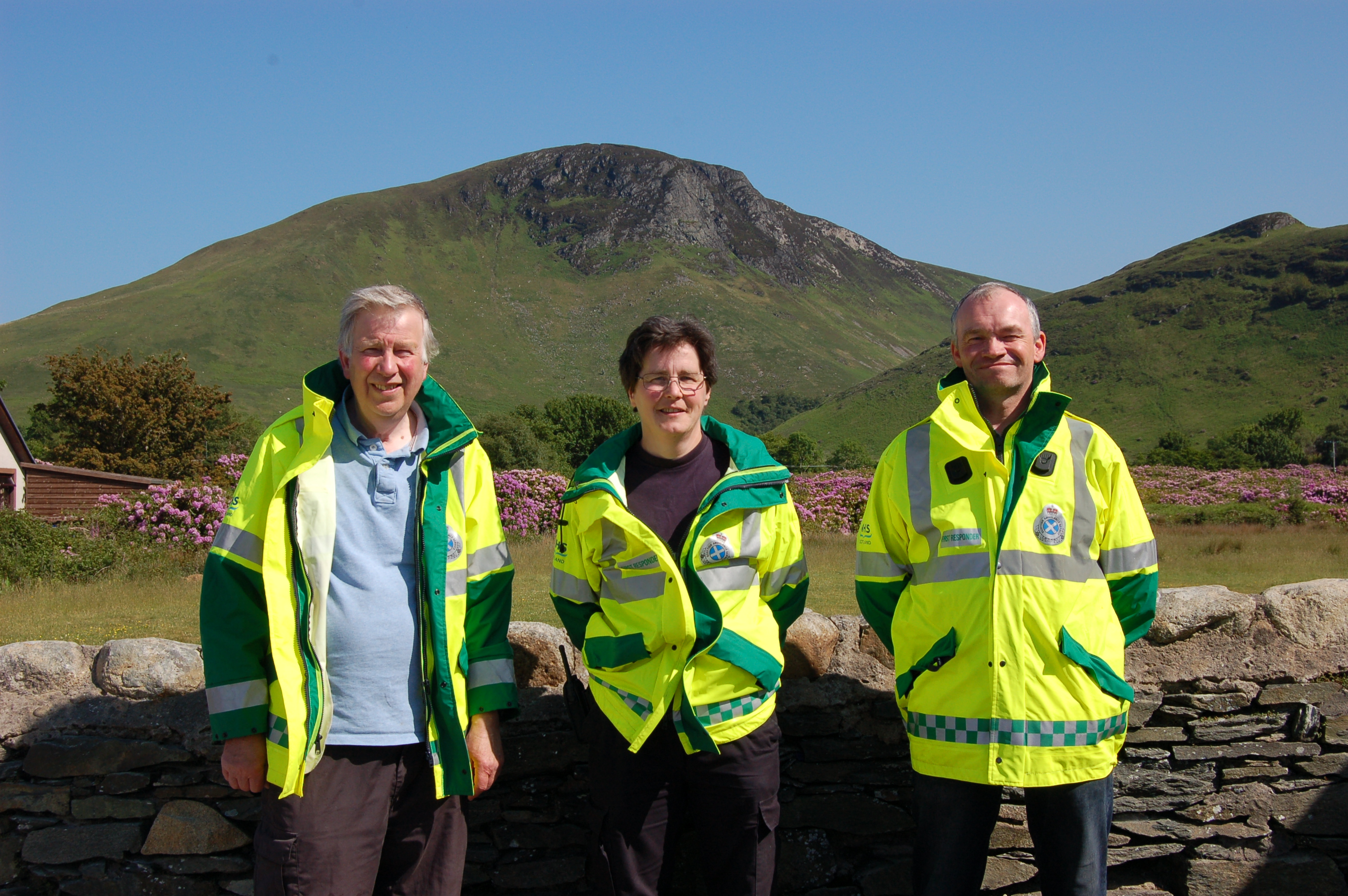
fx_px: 1796
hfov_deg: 41.1
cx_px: 674
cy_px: 448
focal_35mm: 48
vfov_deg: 28.0
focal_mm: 32
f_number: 10
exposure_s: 1/400
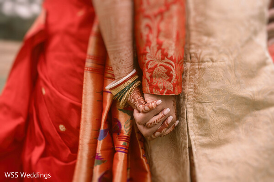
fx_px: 381
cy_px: 91
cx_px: 137
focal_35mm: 50
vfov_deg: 27.0
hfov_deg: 39.6
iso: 50
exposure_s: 1/250
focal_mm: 50
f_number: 3.2
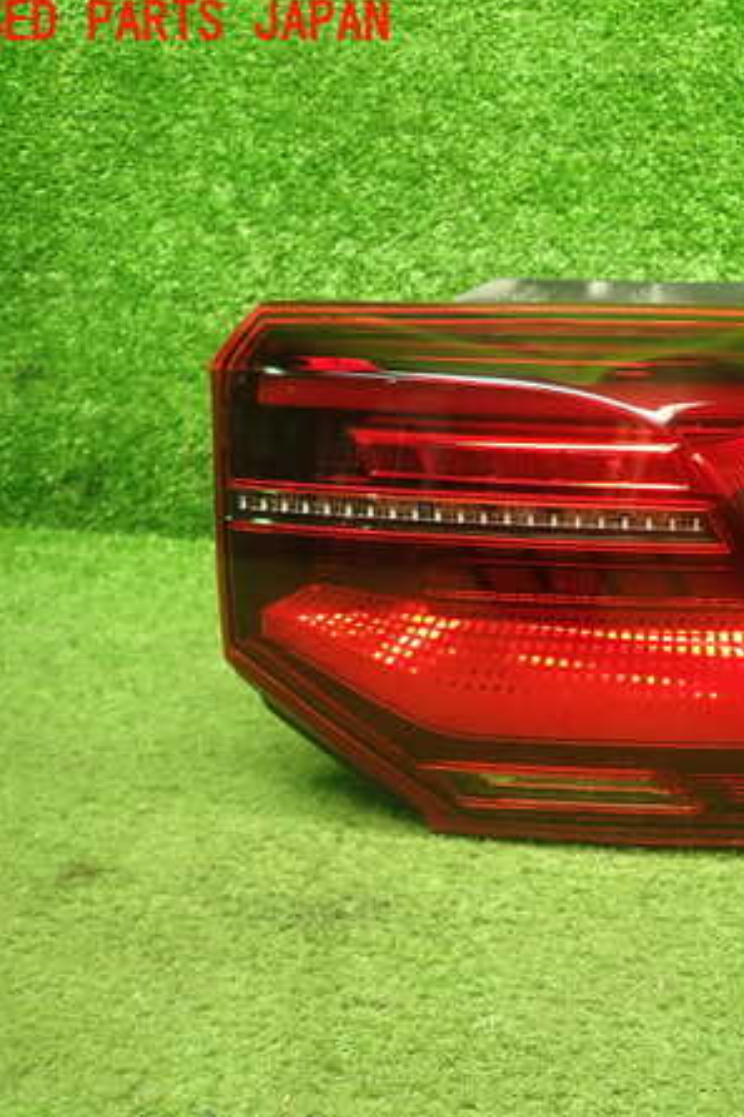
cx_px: 686
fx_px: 1086
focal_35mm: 35
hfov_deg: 35.3
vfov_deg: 54.5
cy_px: 556
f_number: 2
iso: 320
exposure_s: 1/30
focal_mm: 4.5
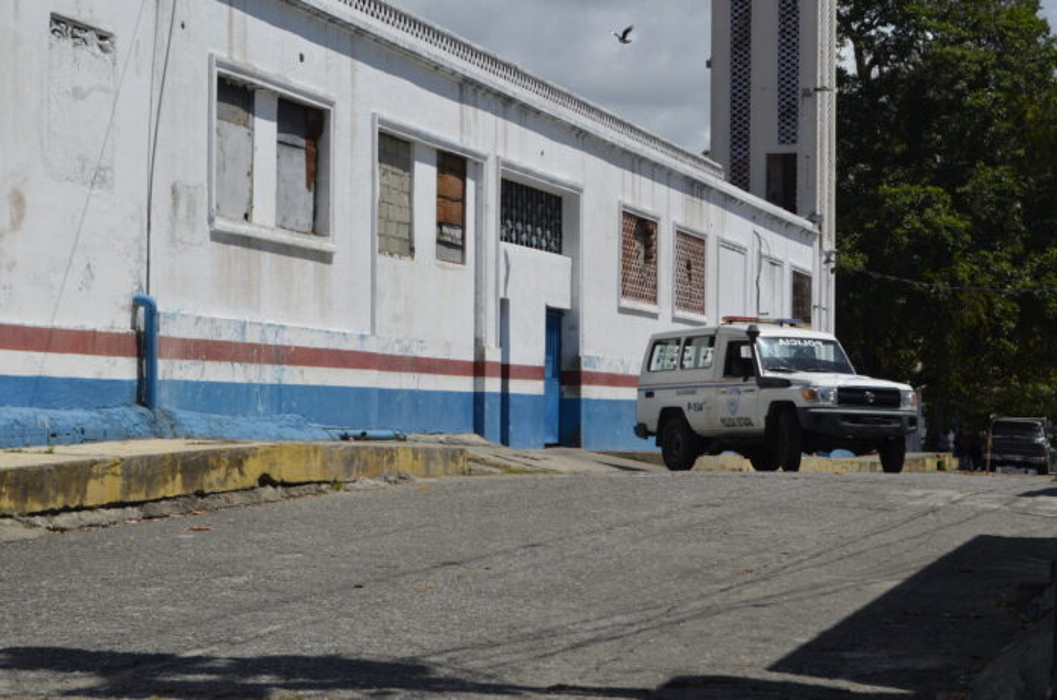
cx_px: 528
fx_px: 2285
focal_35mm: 78
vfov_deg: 17.4
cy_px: 350
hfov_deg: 26.0
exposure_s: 1/400
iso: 100
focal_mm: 52
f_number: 10
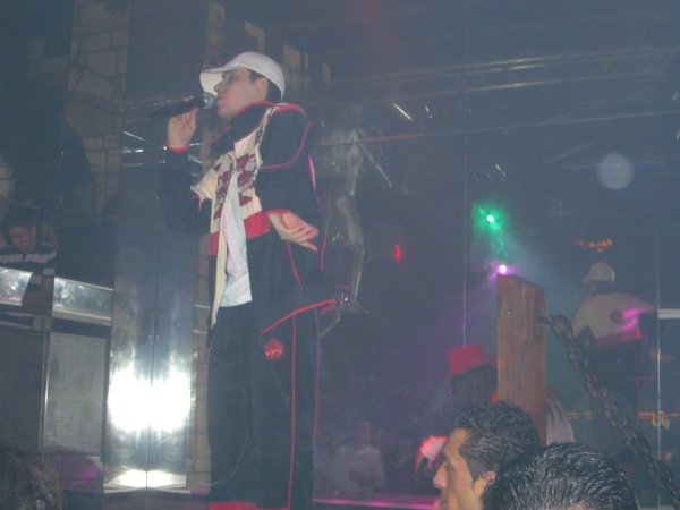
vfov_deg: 25.7
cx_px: 340
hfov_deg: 33.8
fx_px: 1120
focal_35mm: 57
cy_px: 255
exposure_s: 1/60
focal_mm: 11.8
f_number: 3.6
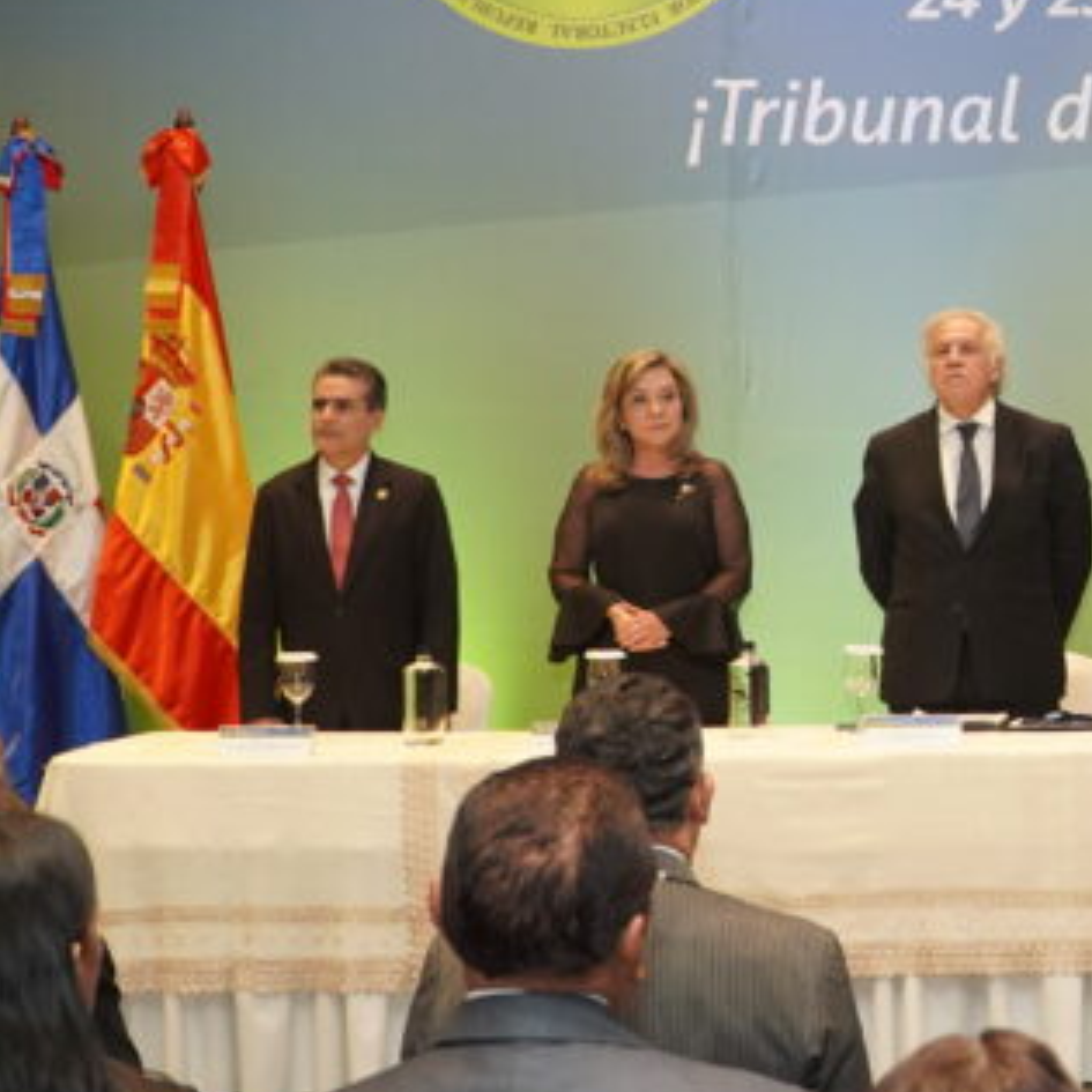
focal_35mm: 85
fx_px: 3034
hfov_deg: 19.5
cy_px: 400
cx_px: 1210
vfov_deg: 20.4
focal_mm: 30
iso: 2500
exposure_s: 1/160
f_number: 4
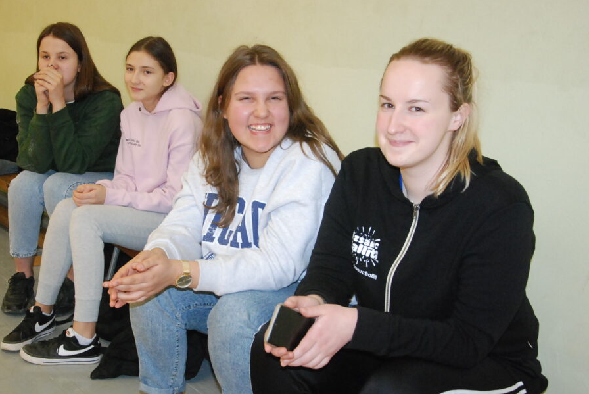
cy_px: 215
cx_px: 257
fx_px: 786
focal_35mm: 48
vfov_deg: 28.1
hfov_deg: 41.0
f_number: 5.6
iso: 1600
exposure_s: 1/60
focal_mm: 28
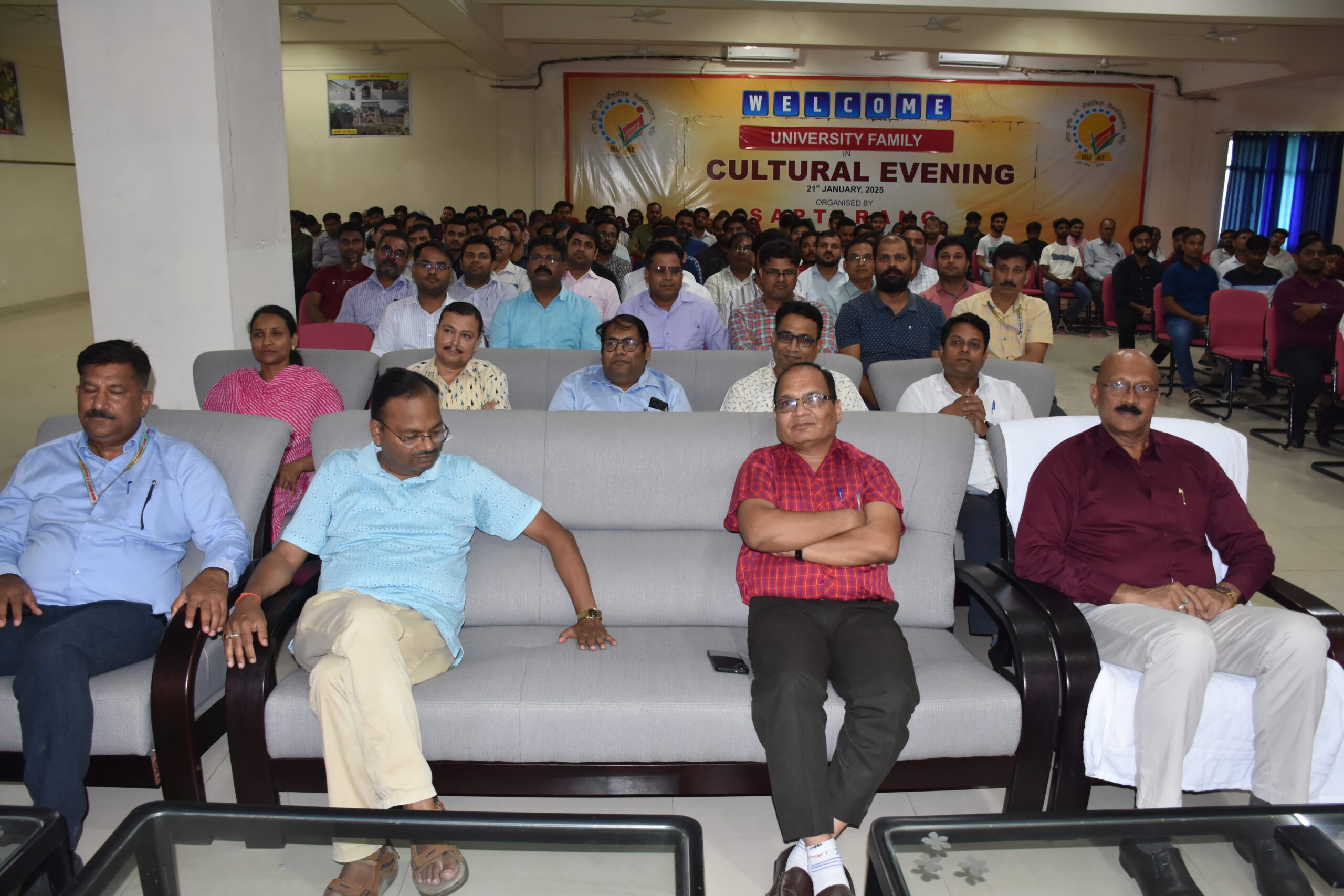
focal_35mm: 27
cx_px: 672
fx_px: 1008
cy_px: 448
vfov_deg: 47.9
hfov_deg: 67.4
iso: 1000
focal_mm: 18
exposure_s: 1/60
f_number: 5
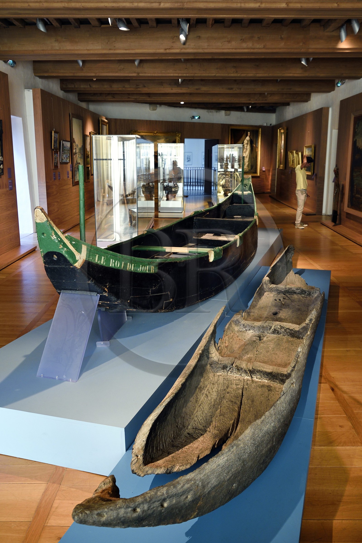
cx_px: 181
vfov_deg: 60.3
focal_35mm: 31
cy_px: 272
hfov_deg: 42.3
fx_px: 468
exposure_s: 1/13
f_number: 5.6
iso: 800
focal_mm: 31
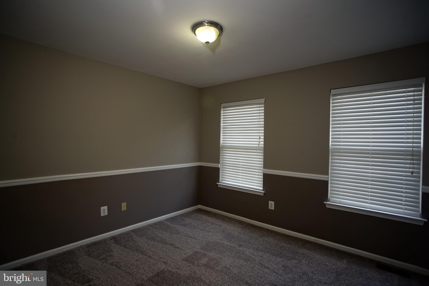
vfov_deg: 70.4
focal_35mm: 17
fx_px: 203
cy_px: 143
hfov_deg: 93.3
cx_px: 214
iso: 640
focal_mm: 17
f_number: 5
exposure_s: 1/80
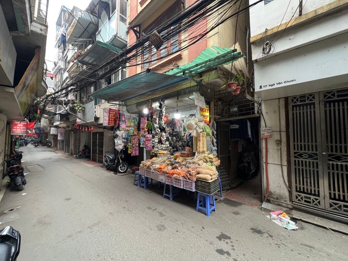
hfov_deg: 106.2
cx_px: 174
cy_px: 130
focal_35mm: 13
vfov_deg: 89.9
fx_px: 131
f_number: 1.8
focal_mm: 1.57
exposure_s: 1/50
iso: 160
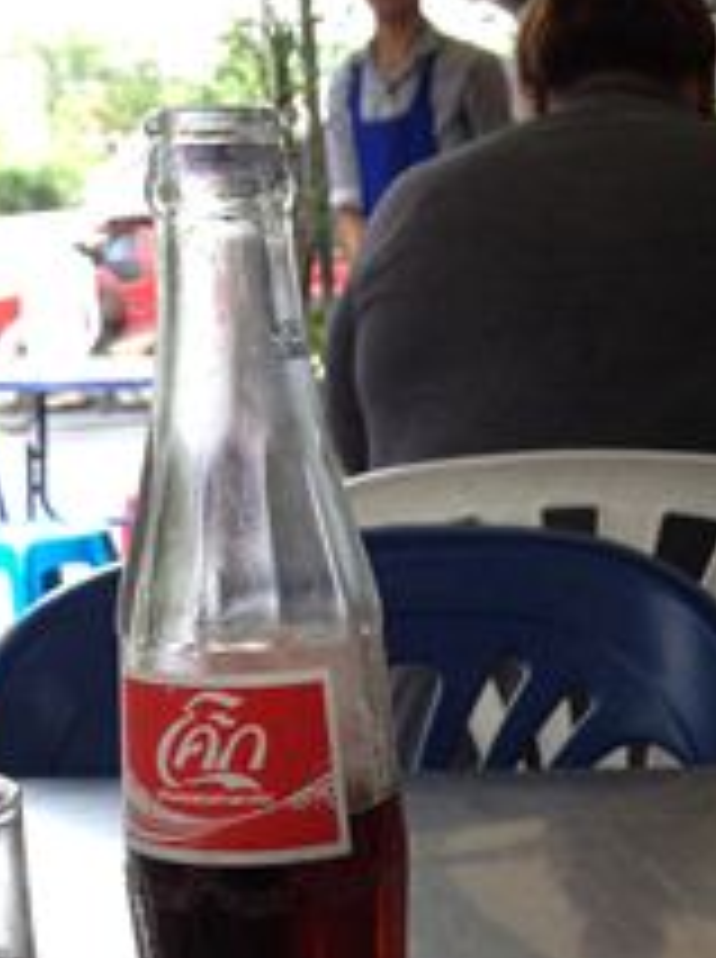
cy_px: 1030
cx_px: 536
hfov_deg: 18.5
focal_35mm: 79
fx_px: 2185
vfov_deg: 23.4
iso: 100
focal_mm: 4.28
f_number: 2.4
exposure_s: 1/120
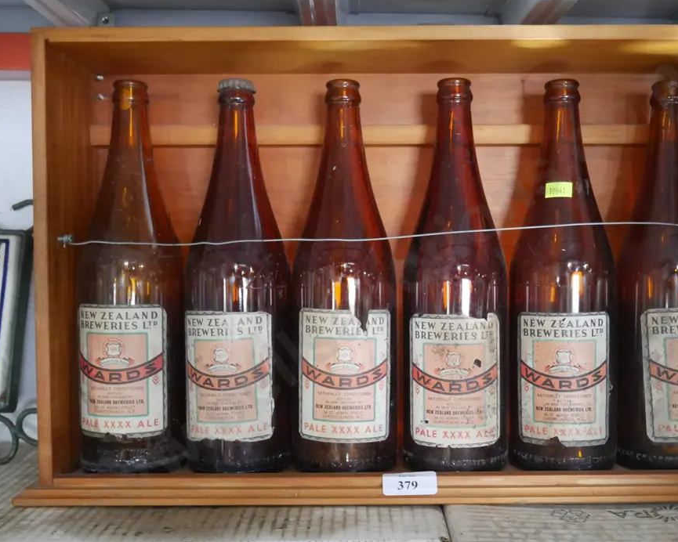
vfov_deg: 40.1
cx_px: 386
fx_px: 742
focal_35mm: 37
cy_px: 293
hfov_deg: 48.9
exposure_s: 1/60
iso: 3200
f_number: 3.6
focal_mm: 16
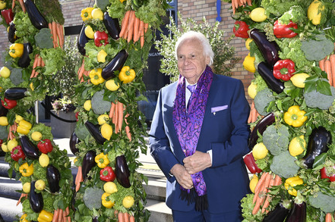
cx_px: 169
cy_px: 111
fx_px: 400
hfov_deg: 45.5
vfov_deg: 31.1
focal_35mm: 43
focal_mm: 42
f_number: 5.6
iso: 200
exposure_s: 1/160
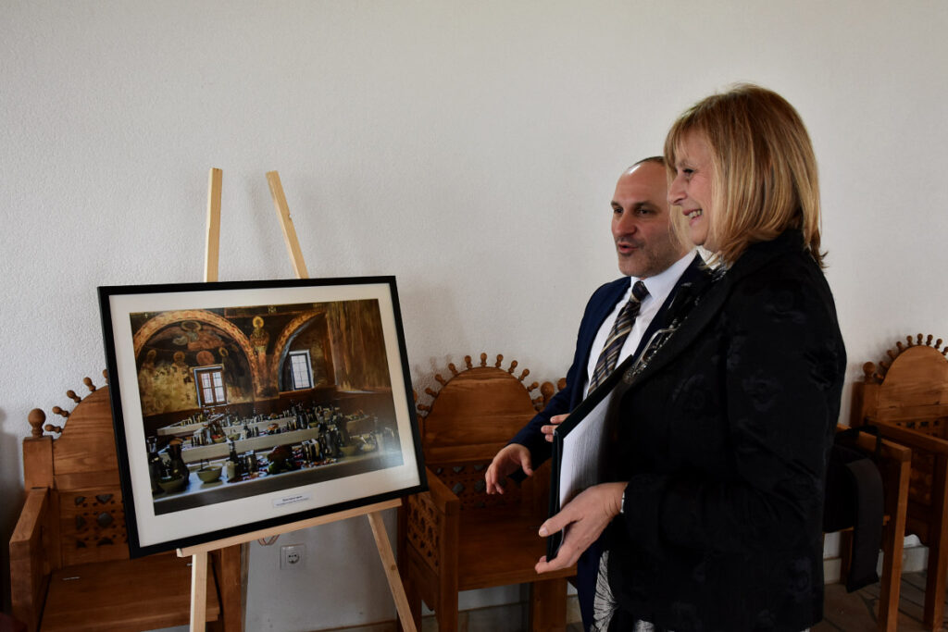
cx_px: 474
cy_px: 316
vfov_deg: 40.0
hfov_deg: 57.2
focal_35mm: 33
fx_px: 869
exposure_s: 1/100
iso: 1000
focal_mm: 22
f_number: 5
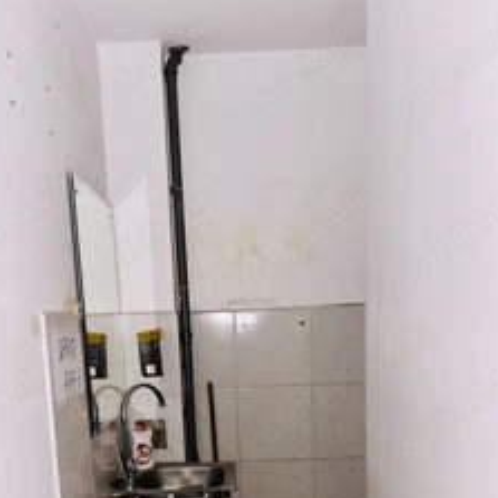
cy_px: 440
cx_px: 234
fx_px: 619
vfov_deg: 40.8
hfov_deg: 43.8
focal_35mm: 38
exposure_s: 1/4
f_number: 1.78
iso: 50
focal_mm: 6.86
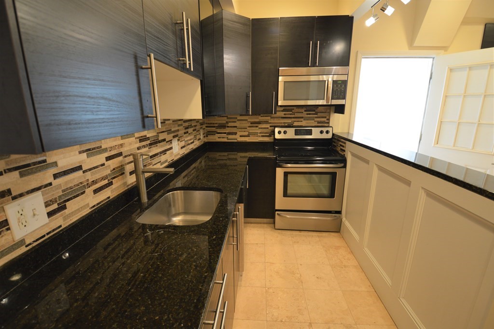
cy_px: 164
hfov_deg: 100.4
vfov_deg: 77.2
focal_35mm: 15
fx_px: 206
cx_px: 247
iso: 400
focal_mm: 10
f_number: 3.5
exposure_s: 1/40
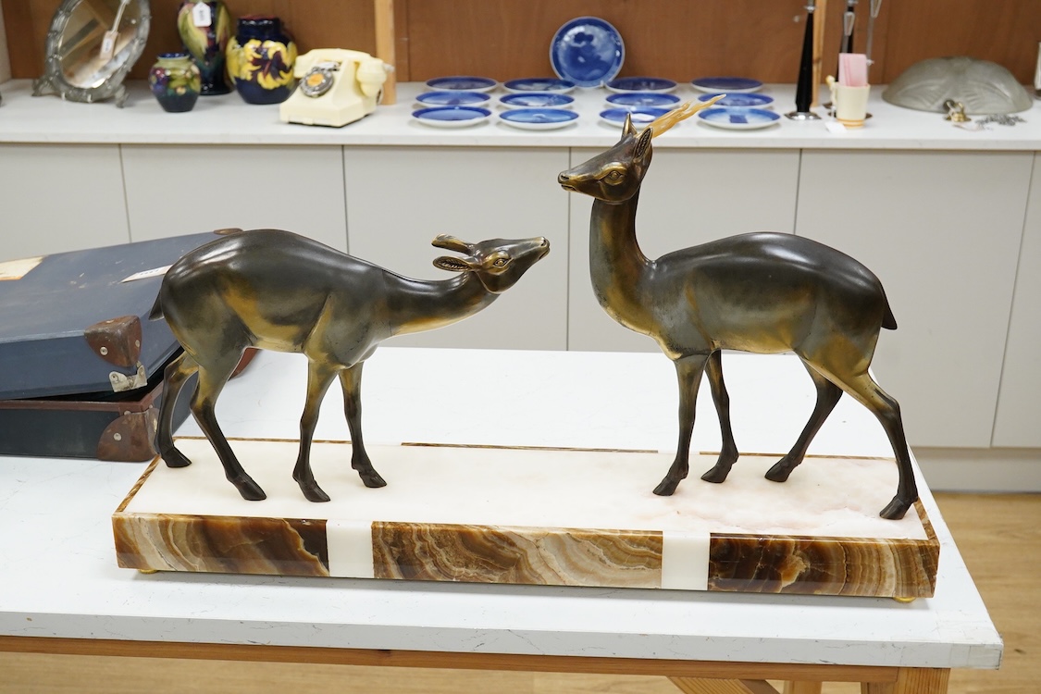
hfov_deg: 43.6
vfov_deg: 29.9
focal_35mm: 45
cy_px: 347
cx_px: 520
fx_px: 1301
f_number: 10
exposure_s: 1/160
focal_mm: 30
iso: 2500
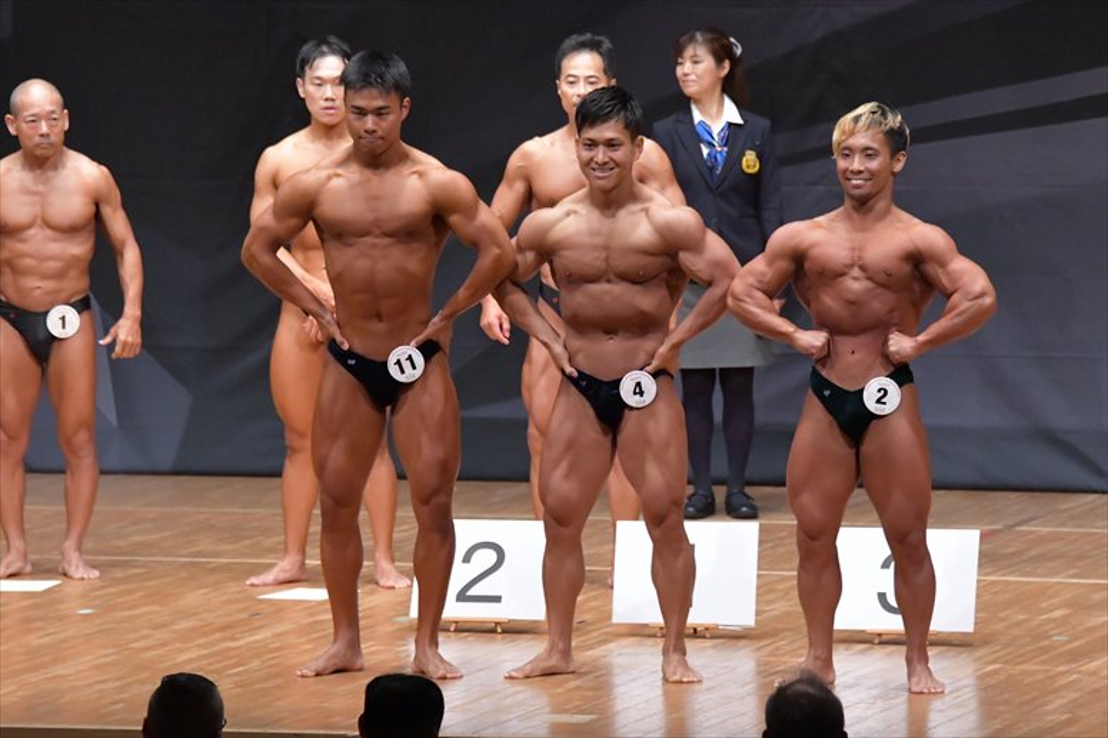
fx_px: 8306
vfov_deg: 5.1
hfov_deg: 7.6
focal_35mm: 270
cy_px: 369
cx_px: 554
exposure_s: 1/400
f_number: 5.6
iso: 8000
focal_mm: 180
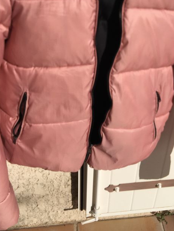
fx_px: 315
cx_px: 88
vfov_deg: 39.3
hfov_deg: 30.9
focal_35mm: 47
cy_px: 58
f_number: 2.2
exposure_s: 1/4274
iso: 25
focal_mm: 4.15
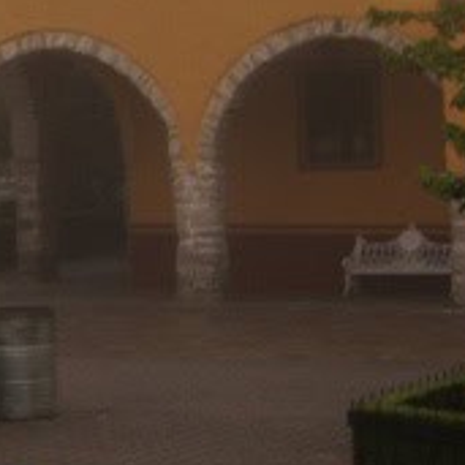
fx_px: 2854
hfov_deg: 8.8
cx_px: -473
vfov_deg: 9.3
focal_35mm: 188
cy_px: 141
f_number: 5.6
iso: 800
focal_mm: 35
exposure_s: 1/160
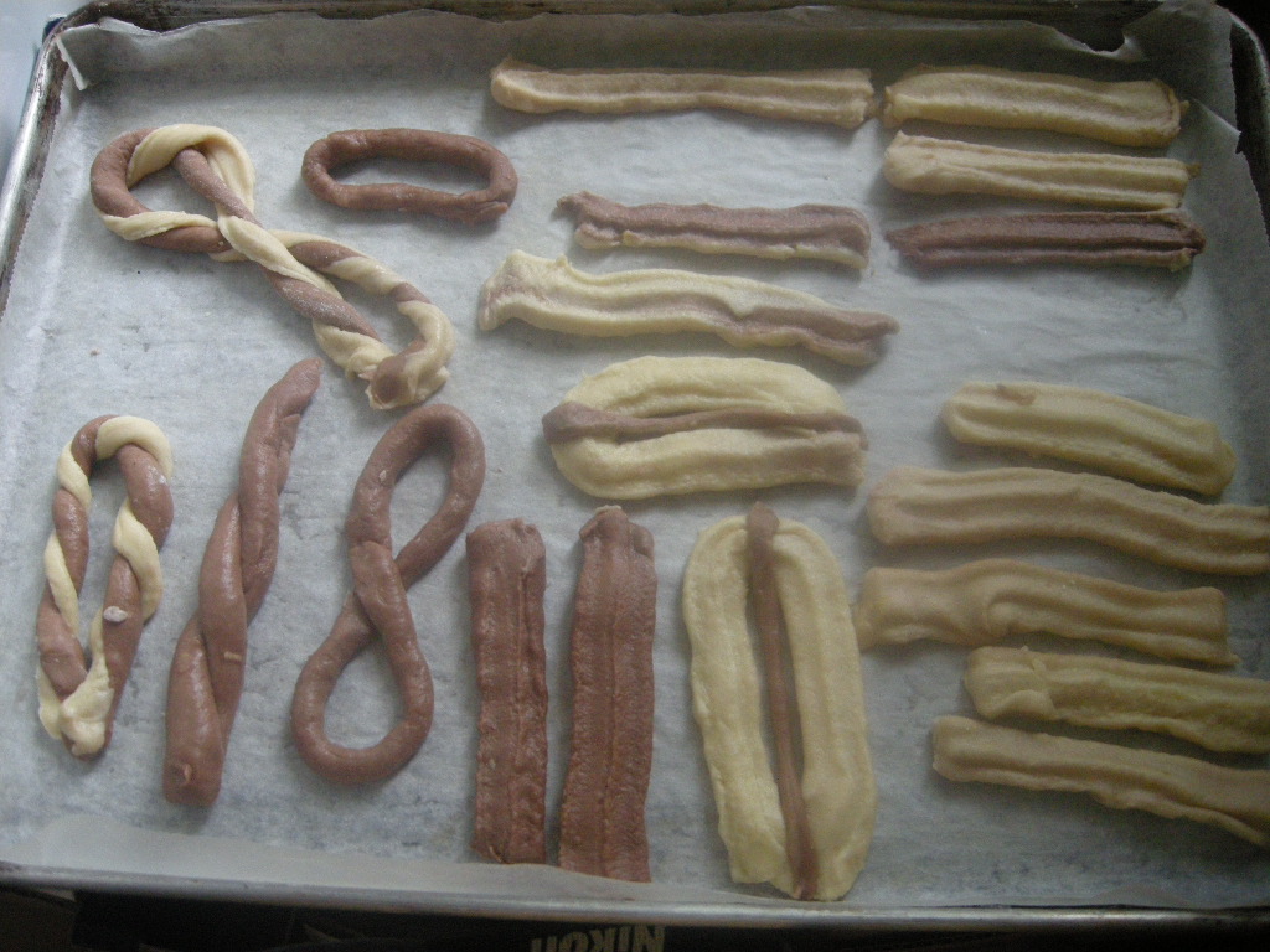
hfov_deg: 52.6
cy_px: 476
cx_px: 635
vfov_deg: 40.7
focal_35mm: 35
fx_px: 1284
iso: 400
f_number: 2.7
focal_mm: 7.5
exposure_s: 1/46.3
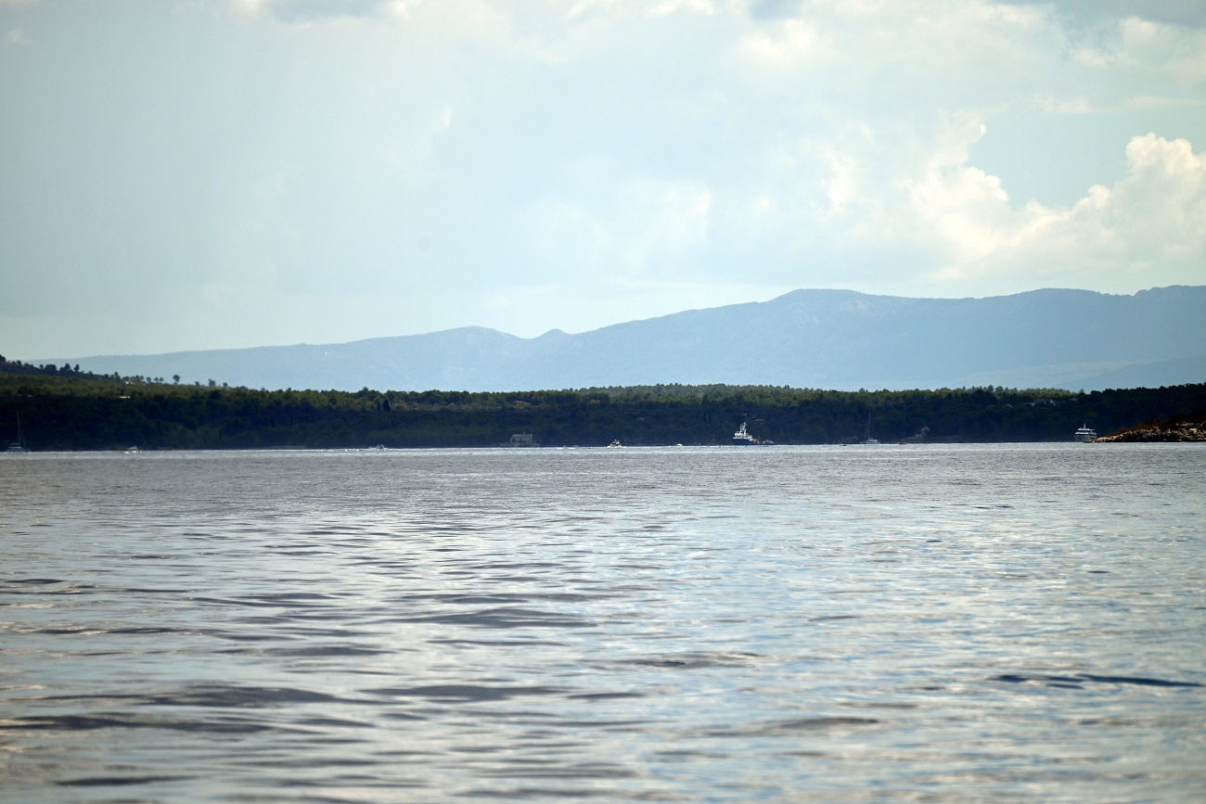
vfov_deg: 4.6
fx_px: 10050
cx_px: 603
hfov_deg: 6.9
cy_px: 402
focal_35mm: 300
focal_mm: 300
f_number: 6.3
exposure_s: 1/1250
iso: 100
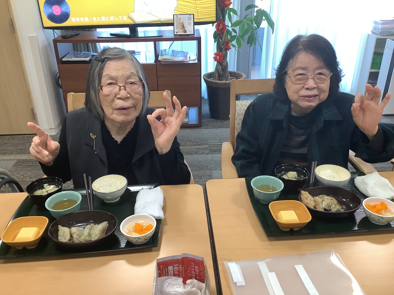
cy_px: 148
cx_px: 197
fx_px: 353
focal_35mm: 31
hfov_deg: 58.4
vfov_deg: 45.4
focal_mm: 3.3
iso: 125
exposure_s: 1/60
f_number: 2.4
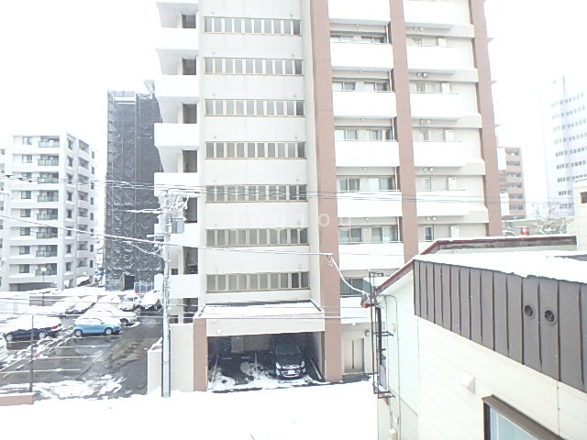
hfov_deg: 79.0
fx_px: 356
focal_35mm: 21
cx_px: 294
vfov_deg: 63.4
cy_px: 220
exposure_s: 1/250
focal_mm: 3.7
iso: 250
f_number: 3.5
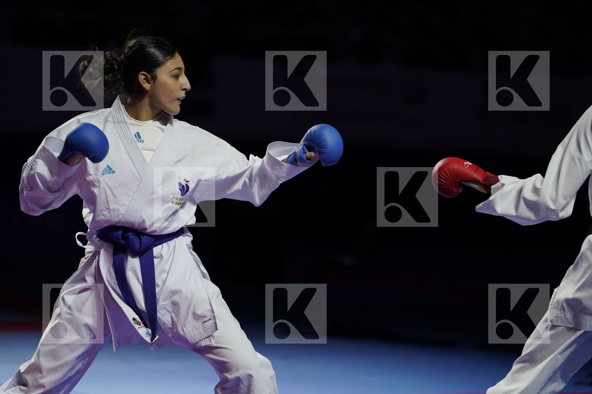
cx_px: 296
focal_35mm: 146
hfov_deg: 14.1
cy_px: 197
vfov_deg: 9.4
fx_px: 2401
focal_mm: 146
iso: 800
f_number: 2.8
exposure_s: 1/1000
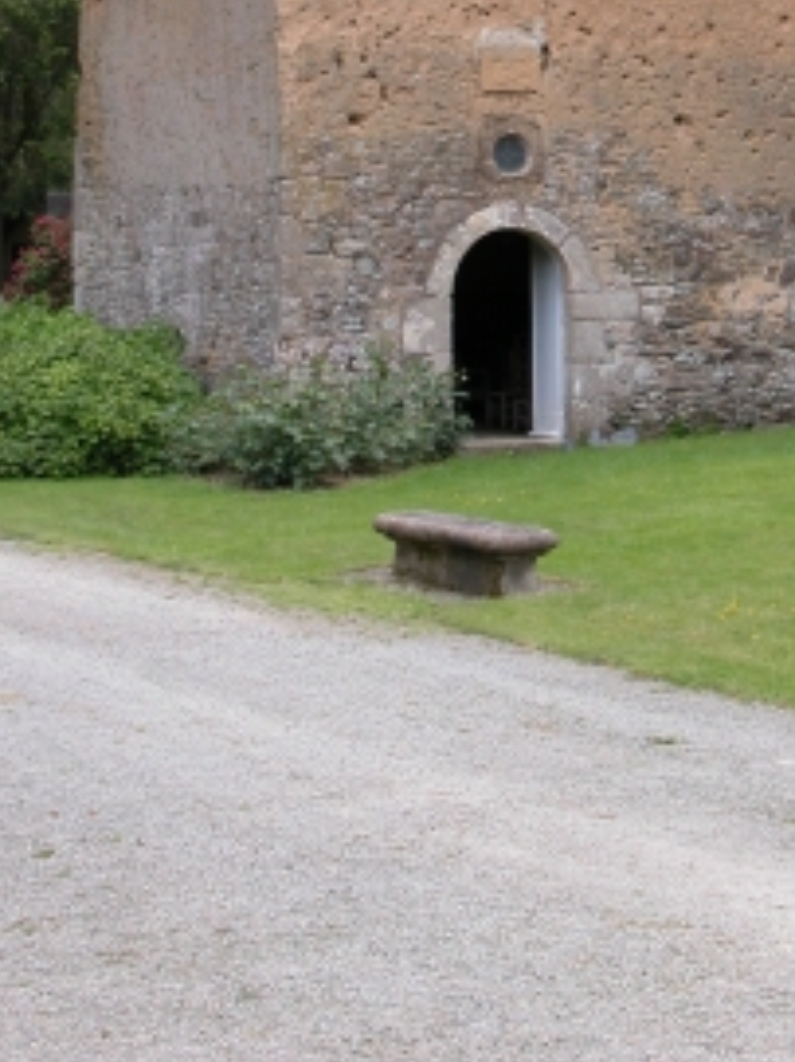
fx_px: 4290
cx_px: 654
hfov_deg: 10.5
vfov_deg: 14.0
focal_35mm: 140
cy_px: 82
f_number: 6
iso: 100
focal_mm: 18.8
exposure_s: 1/75.6
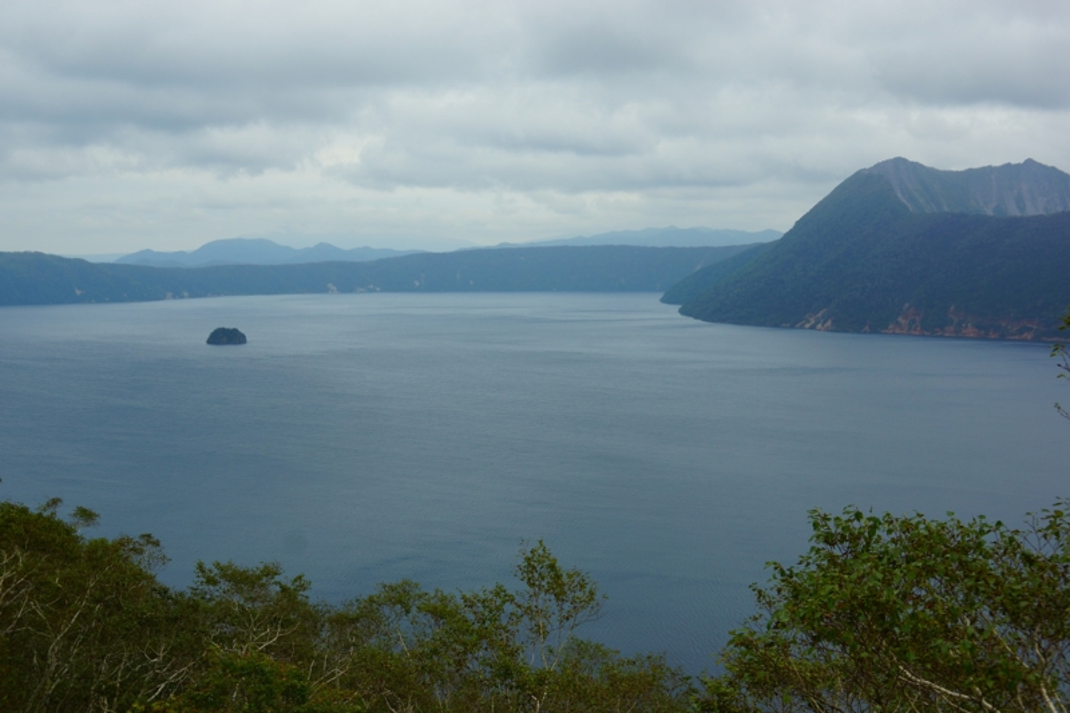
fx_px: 1189
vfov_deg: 33.4
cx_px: 535
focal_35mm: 40
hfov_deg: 48.5
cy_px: 356
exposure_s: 1/250
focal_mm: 27
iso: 100
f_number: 8
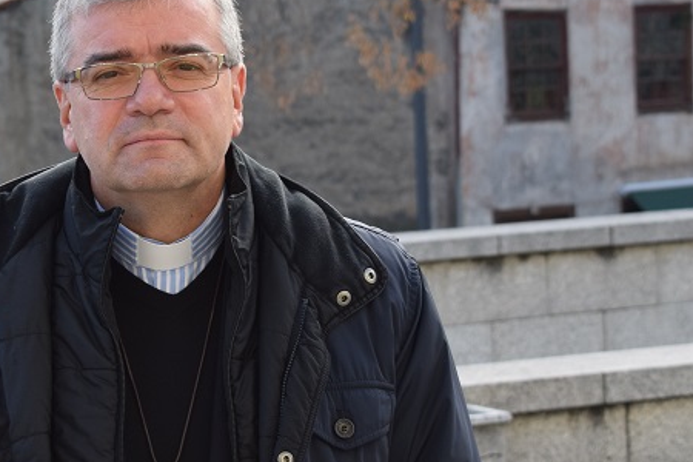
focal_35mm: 165
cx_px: 185
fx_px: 3176
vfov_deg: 8.3
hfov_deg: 12.4
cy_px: 196
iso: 400
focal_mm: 55
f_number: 7.1
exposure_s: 1/200
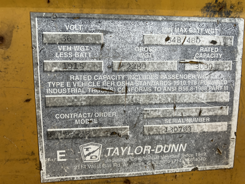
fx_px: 198
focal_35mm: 28
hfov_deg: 63.4
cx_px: 122
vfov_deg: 49.7
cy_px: 92
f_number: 1.8
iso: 64
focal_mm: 3.99
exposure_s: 1/121
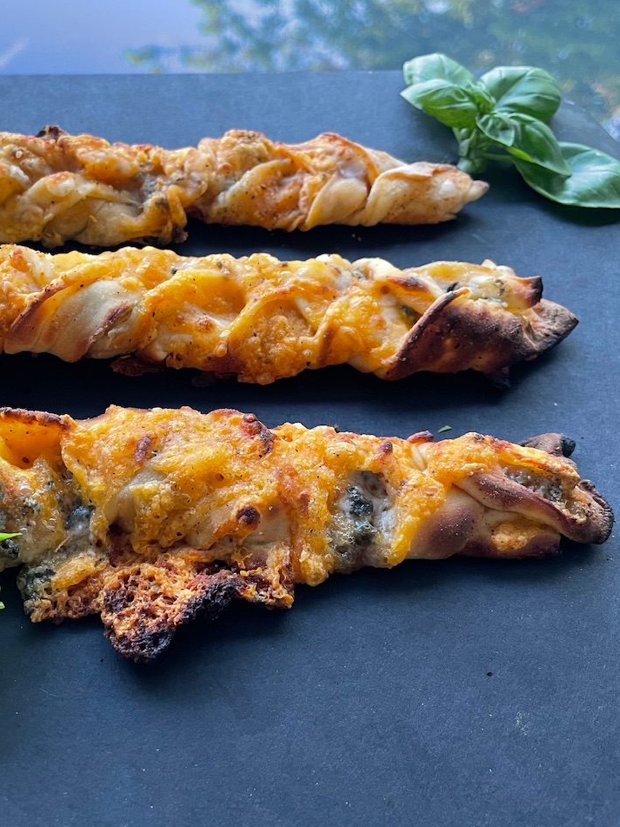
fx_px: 836
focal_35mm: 35
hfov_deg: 39.9
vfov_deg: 52.6
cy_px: 413
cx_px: 183
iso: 160
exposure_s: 1/60
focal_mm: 4.2
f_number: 1.6
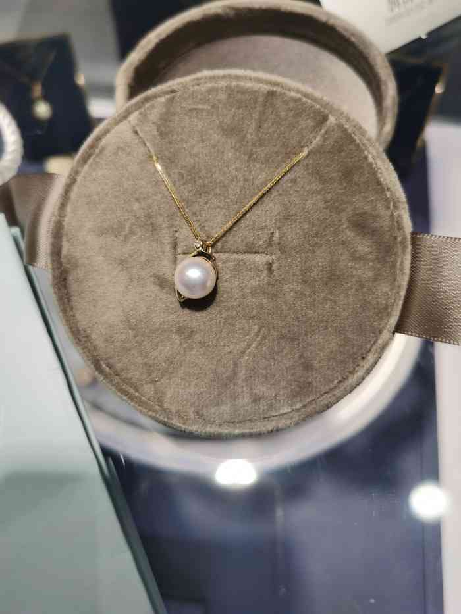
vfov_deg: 65.3
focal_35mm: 27
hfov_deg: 51.4
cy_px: 307
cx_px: 230
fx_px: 479
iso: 50
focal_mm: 5.58
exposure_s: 1/526
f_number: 1.8
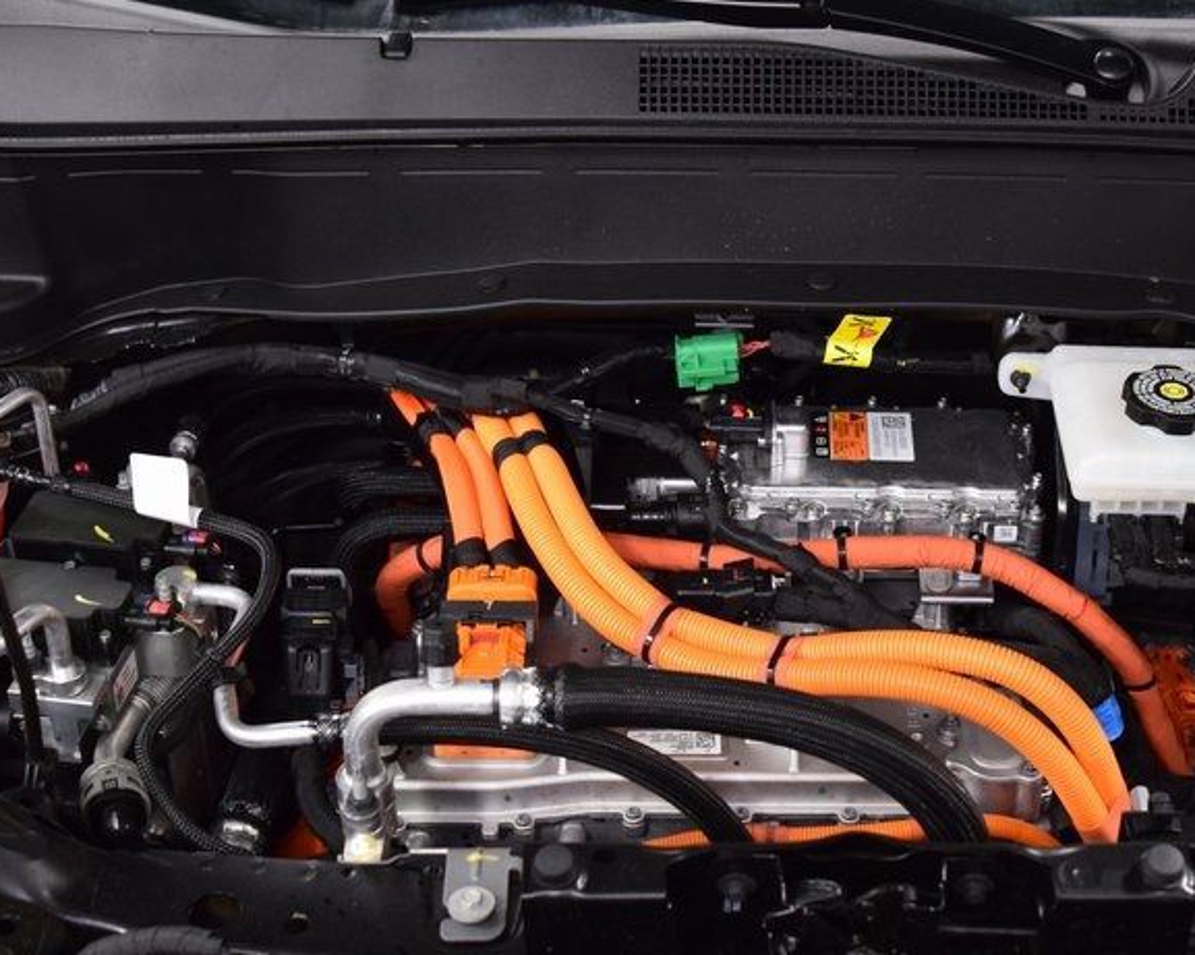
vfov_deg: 25.3
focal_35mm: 60
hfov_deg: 31.3
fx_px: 2121
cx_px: 785
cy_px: 569
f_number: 3.5
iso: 1600
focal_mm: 24
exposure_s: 1/60
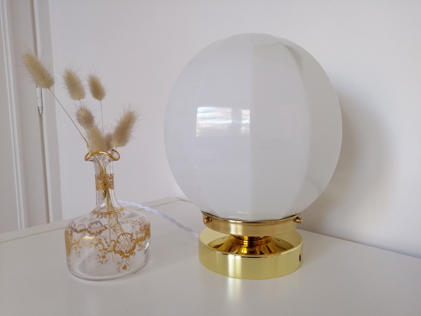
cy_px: 158
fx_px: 328
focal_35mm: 27
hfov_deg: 65.3
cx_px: 210
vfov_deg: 51.4
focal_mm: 3.95
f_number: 1.8
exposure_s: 1/33.3
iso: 160
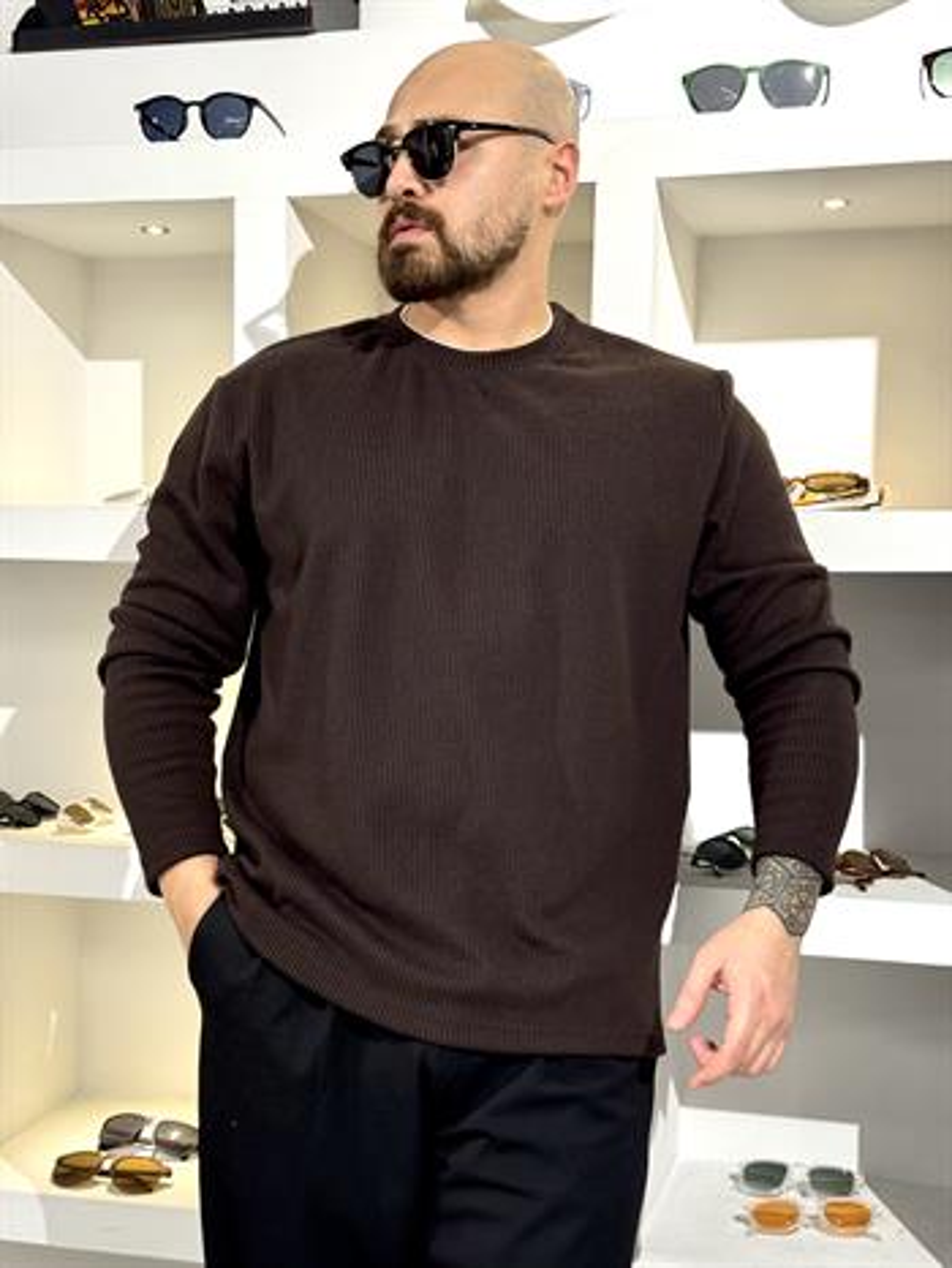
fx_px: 1759
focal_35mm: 48
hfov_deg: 30.3
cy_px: 634
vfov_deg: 39.6
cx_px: 476
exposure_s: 1/100
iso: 100
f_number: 1.78
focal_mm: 6.76
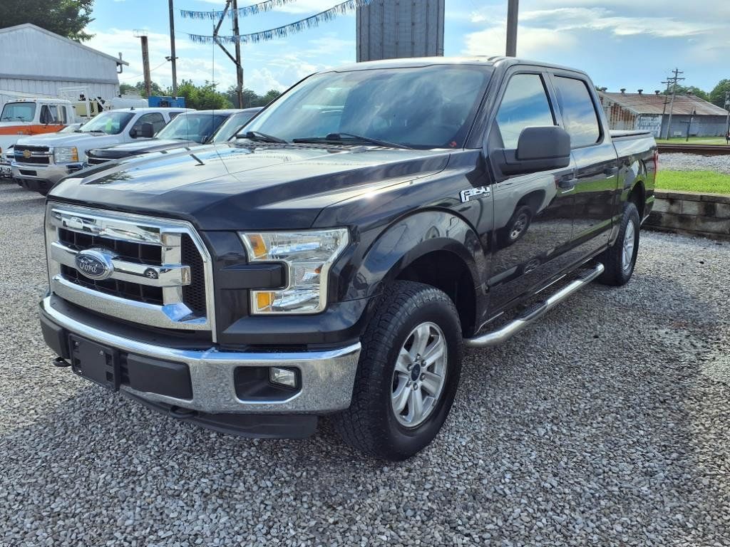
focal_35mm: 27
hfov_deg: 65.3
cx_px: 365
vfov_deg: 51.4
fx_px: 569
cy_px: 274
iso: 40
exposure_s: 1/1667
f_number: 1.9
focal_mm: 3.58
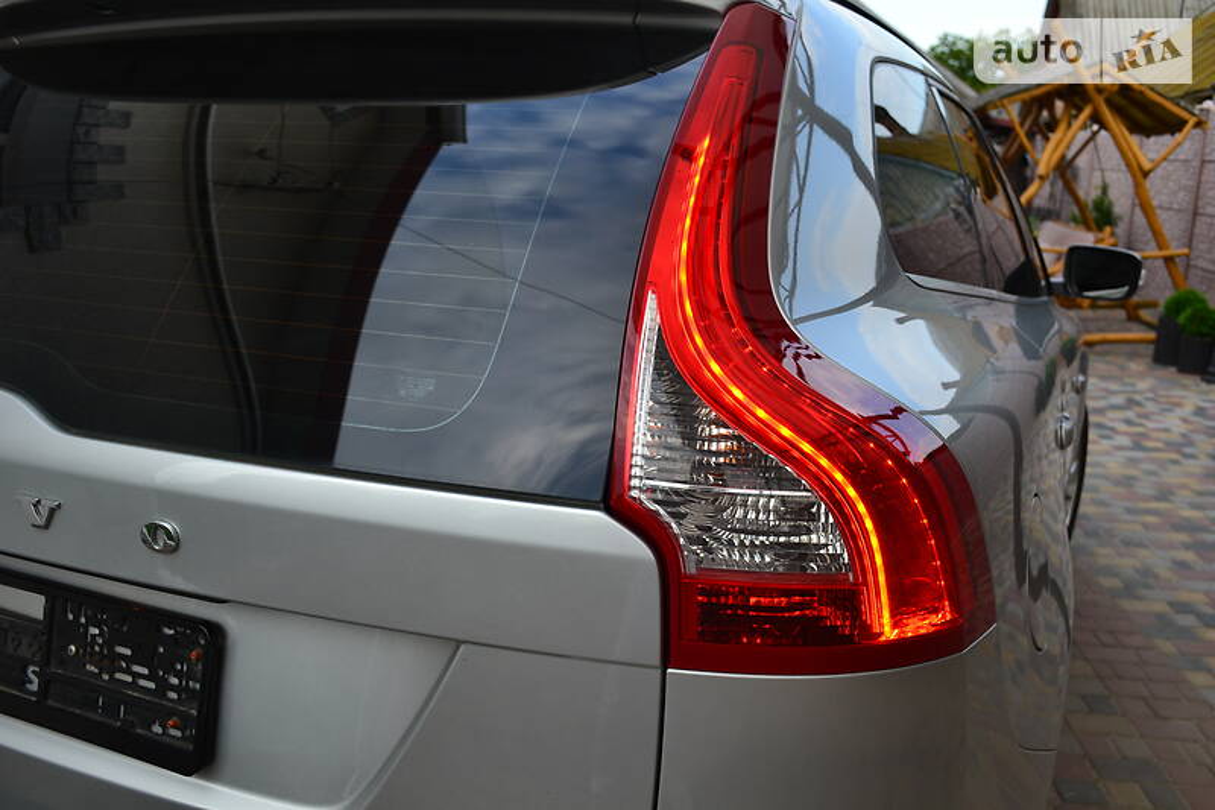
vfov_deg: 40.0
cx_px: 608
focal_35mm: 33
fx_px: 1113
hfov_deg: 57.2
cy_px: 405
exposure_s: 1/125
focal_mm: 22
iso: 200
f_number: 5.6
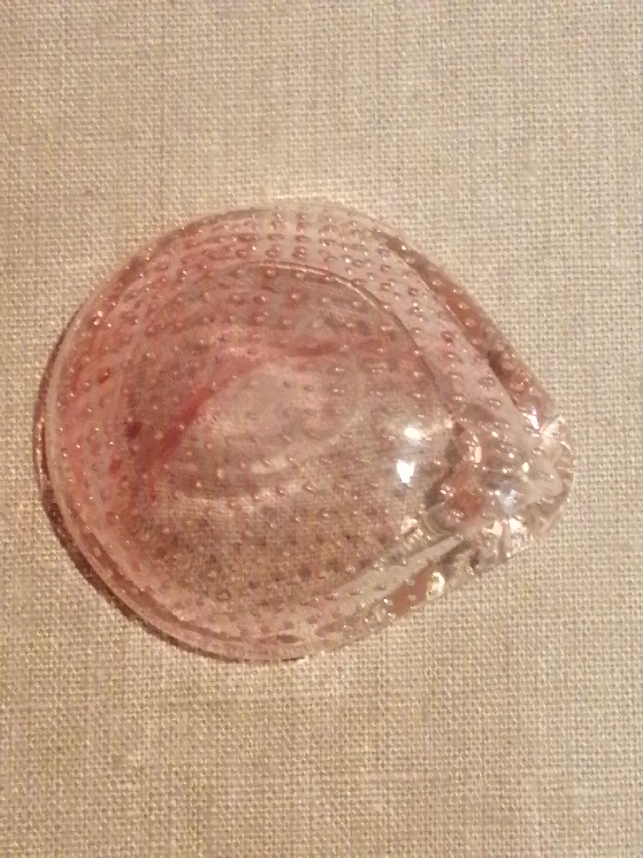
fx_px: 2501
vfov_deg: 19.4
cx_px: 322
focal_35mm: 101
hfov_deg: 14.6
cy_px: 429
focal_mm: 3.62
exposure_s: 1/33.3
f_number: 1.8
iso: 250
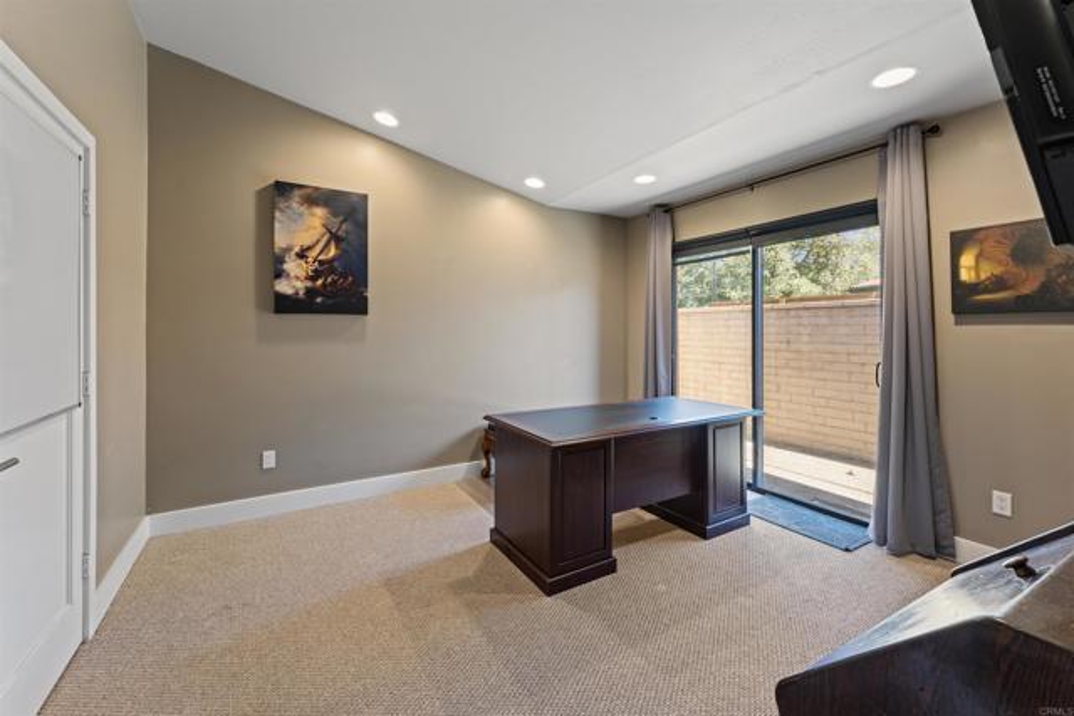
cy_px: 358
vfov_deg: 81.2
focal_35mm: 14
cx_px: 537
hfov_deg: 104.2
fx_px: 418
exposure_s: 1/3
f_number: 9
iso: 640
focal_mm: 14
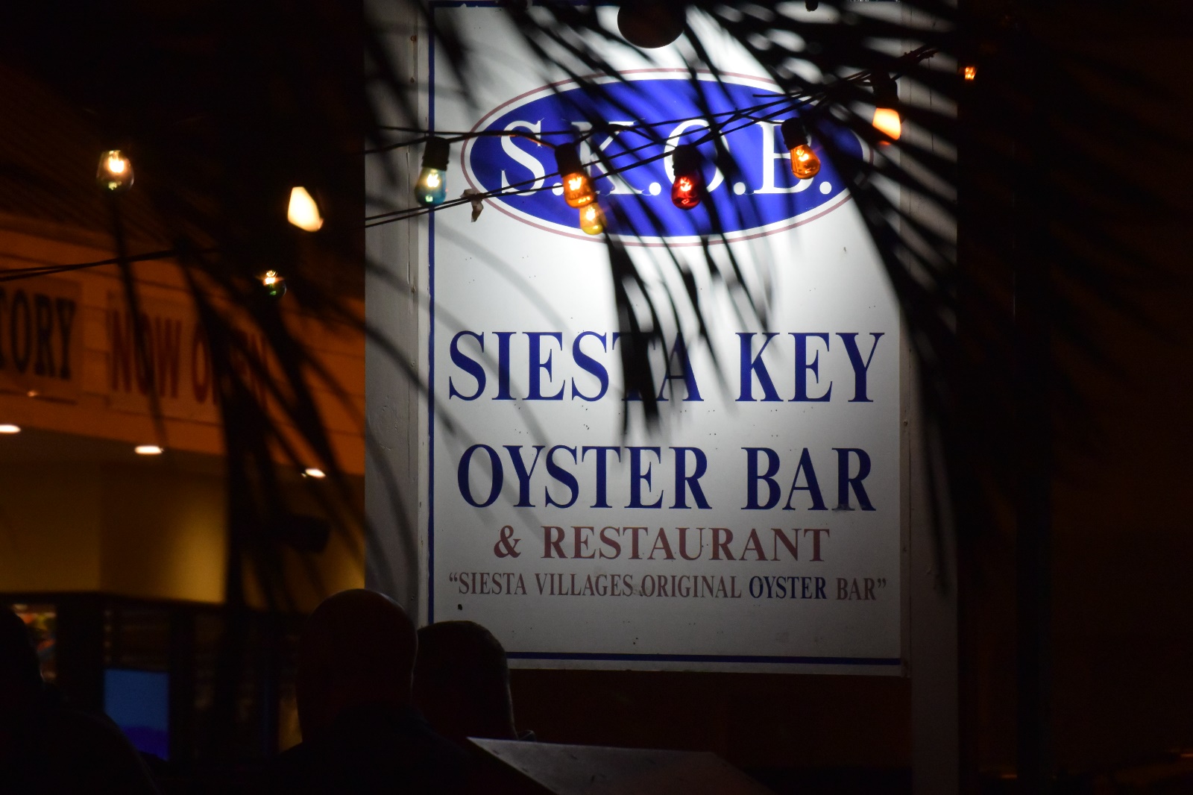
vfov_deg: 4.6
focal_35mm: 297
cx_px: 596
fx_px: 9840
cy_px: 398
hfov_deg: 6.9
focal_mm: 110
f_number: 5.6
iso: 1600
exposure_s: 1/160
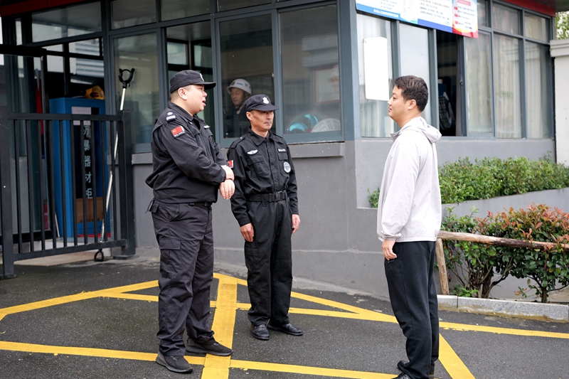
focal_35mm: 55
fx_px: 869
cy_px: 190
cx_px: 284
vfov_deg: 24.6
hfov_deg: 36.3
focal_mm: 55
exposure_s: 1/400
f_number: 2.8
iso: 250
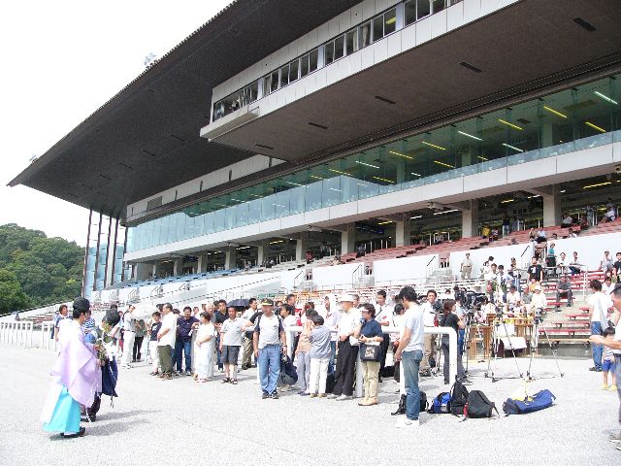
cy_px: 233
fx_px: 646
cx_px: 310
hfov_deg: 51.4
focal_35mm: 36
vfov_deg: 39.7
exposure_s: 1/1000
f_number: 2.8
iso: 100
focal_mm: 6
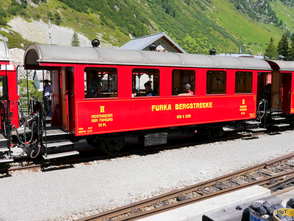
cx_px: 147
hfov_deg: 54.0
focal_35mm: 34
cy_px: 110
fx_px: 289
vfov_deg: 41.8
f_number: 7.1
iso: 160
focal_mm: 17
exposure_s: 1/400
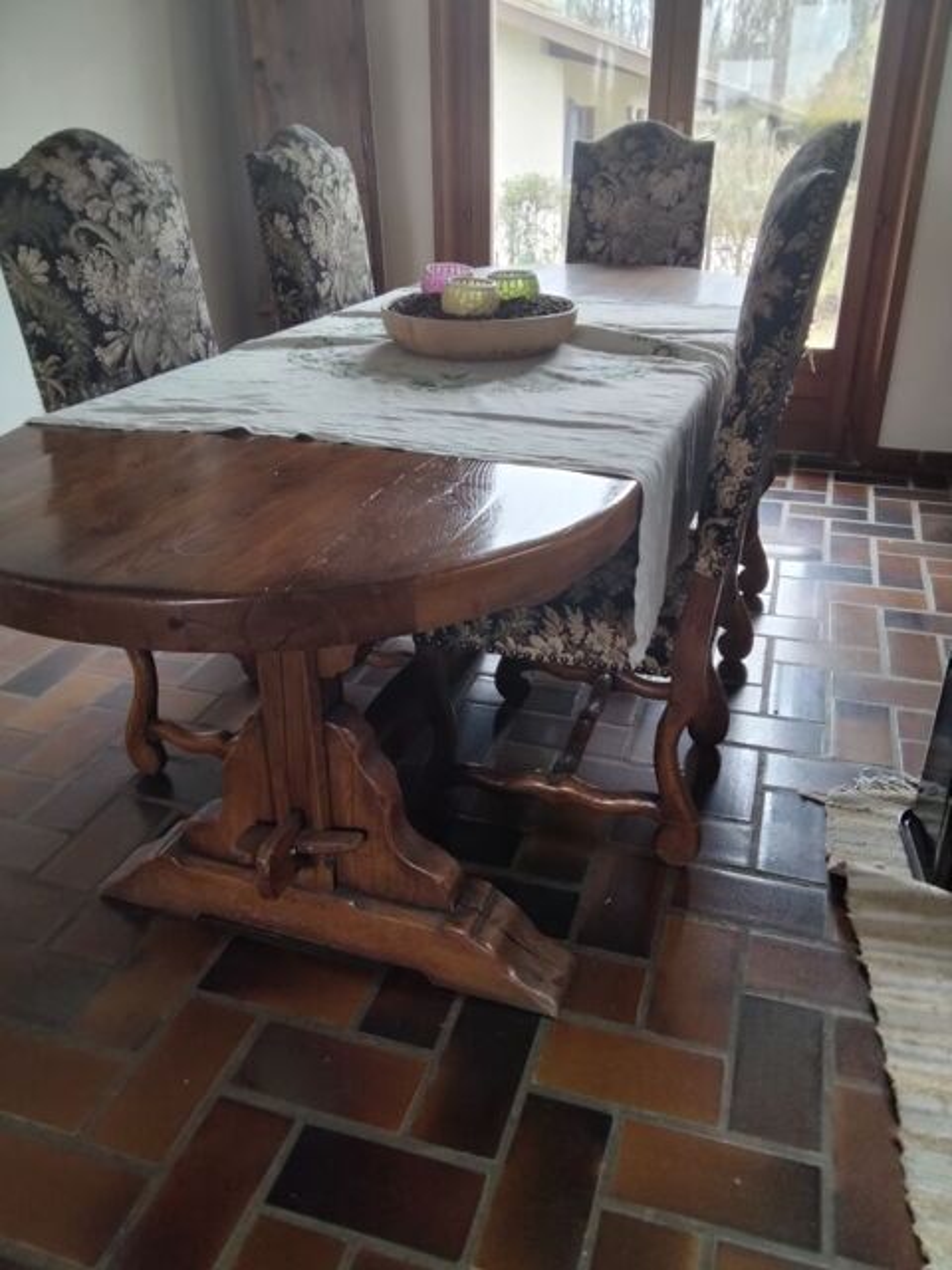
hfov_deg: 53.1
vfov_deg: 67.3
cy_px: 635
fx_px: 953
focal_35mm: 26
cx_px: 476
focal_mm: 2.78
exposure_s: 1/50
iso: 84
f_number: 2
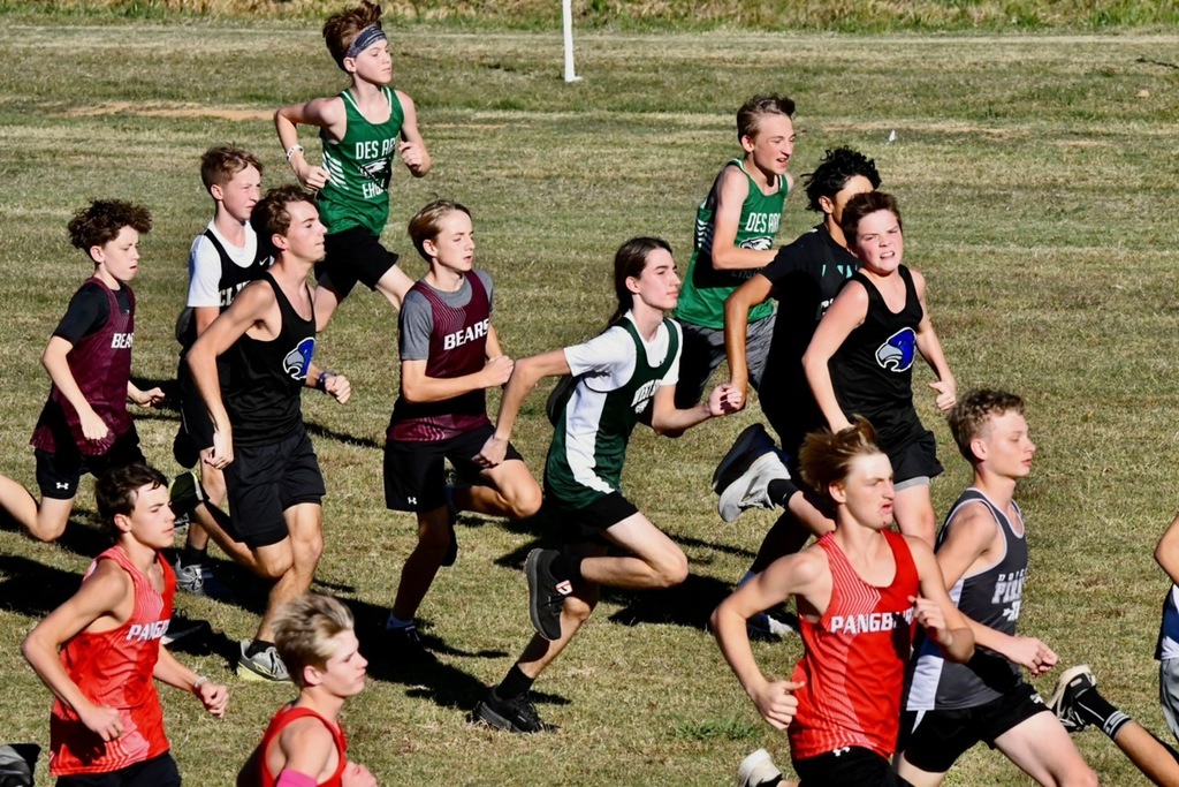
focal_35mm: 480
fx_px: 15721
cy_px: 394
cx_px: 590
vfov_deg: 2.9
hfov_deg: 4.3
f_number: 11
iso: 5000
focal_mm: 320
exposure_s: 1/8000
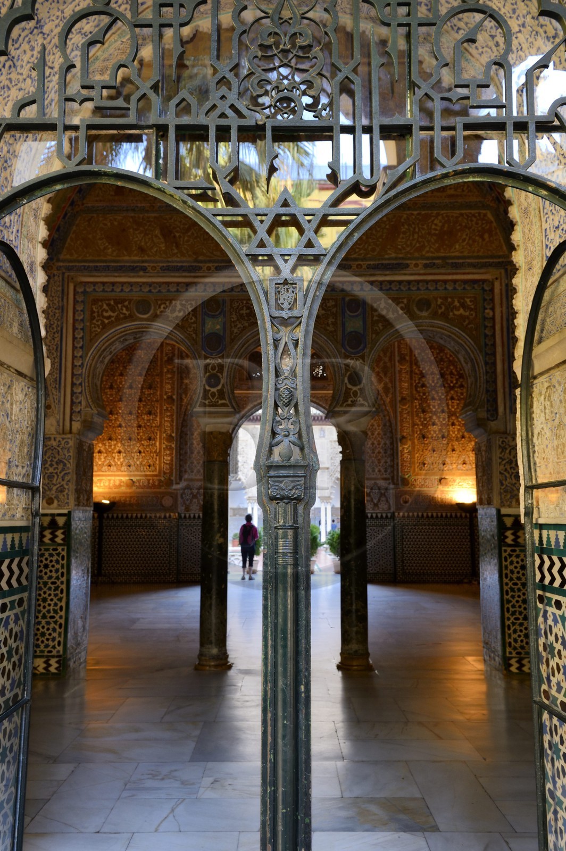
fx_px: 756
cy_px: 426
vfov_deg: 58.8
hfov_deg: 41.0
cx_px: 283
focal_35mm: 32
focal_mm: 32
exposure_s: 1/13
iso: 800
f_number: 6.3
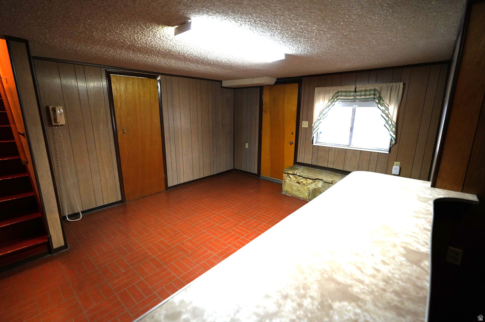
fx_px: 215
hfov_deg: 96.8
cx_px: 242
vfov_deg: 73.7
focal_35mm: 16
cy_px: 161
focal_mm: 16
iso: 3200
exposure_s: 1/160
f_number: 2.8
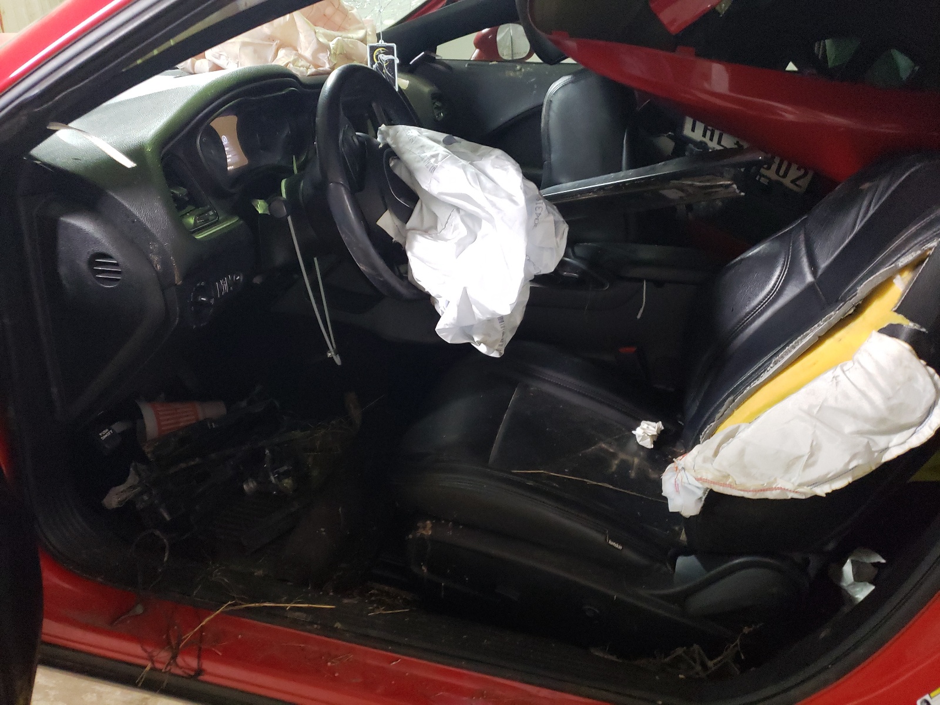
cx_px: 470
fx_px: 706
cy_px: 352
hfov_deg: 67.3
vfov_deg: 53.1
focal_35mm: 26
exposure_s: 1/60.2
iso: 356
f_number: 1.5
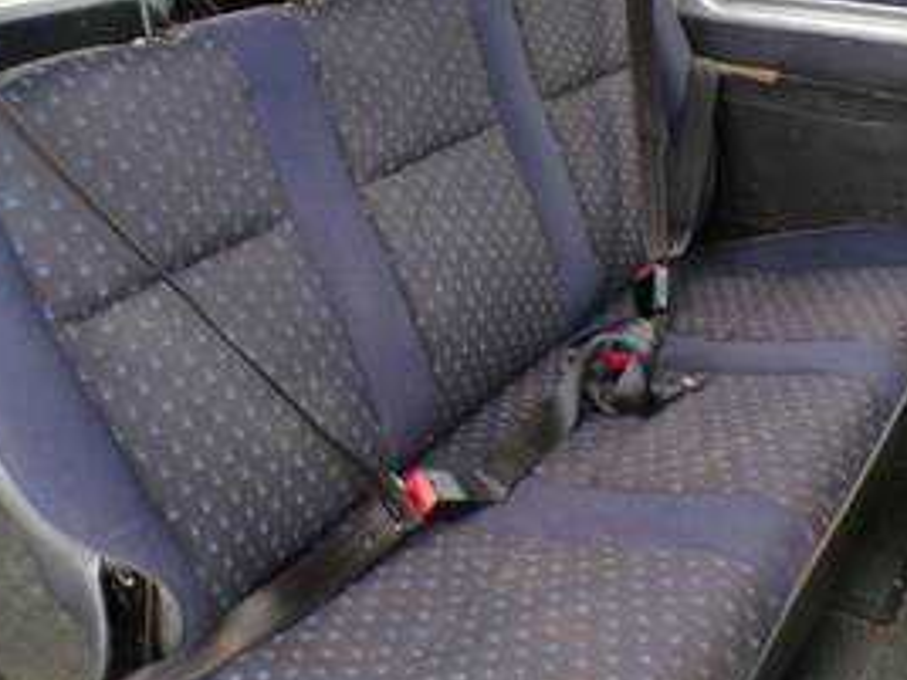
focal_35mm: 43
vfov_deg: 33.6
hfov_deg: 43.8
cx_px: 487
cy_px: 332
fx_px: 1127
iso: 332
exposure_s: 1/17
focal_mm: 4.3
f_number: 3
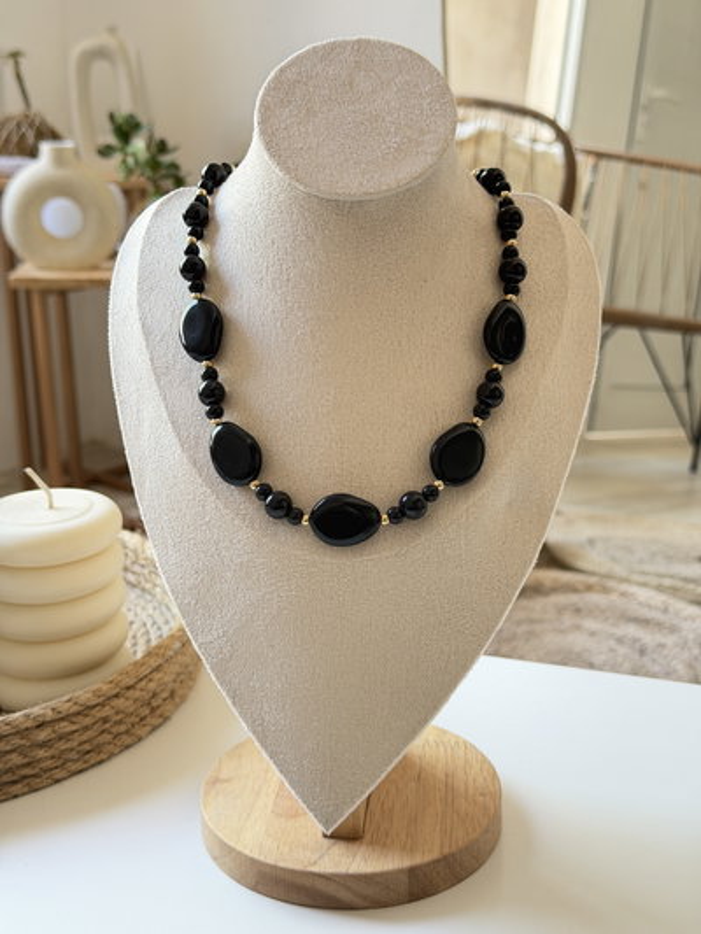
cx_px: 350
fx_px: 1296
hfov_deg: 30.3
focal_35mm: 48
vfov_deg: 39.6
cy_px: 467
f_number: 1.78
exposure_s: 1/60
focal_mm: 6.76
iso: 160
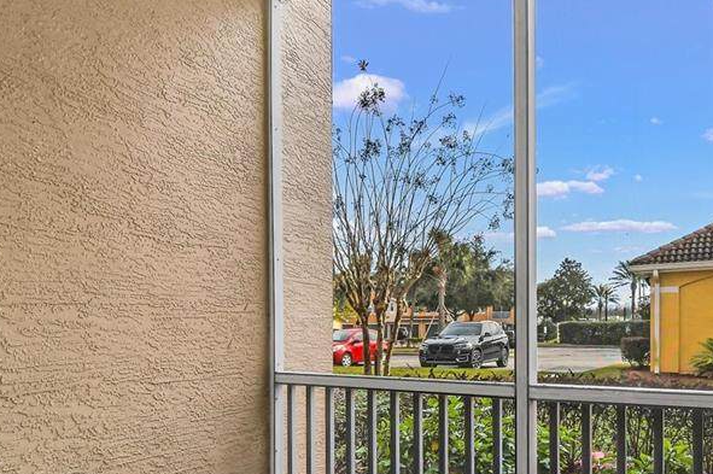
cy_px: 324
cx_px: 448
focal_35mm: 26
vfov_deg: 48.5
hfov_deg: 68.3
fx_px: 515
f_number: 7.1
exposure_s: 1/100
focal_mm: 10
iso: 100
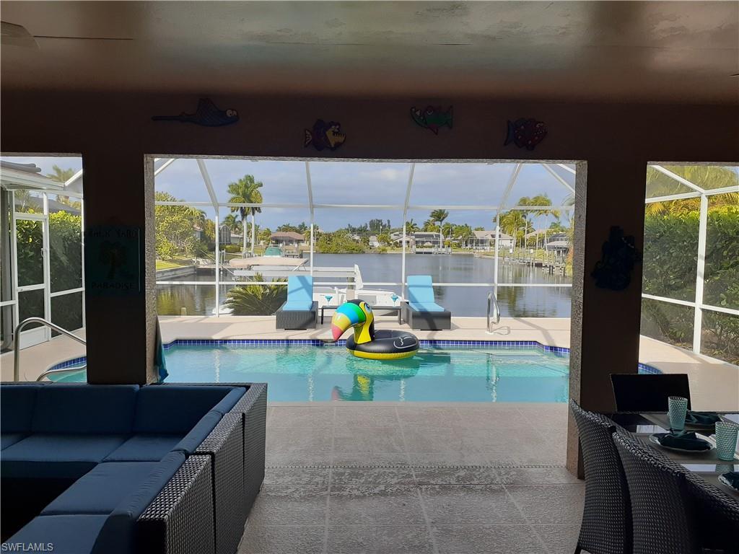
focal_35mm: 27
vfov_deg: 51.4
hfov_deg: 65.3
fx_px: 576
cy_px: 277
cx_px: 370
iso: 40
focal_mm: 3.6
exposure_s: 1/875
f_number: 1.9
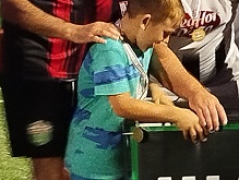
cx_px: 350
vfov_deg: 7.5
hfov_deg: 9.7
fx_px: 1369
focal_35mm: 198
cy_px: 33
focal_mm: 5.31
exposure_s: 1/17
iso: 500
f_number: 1.7
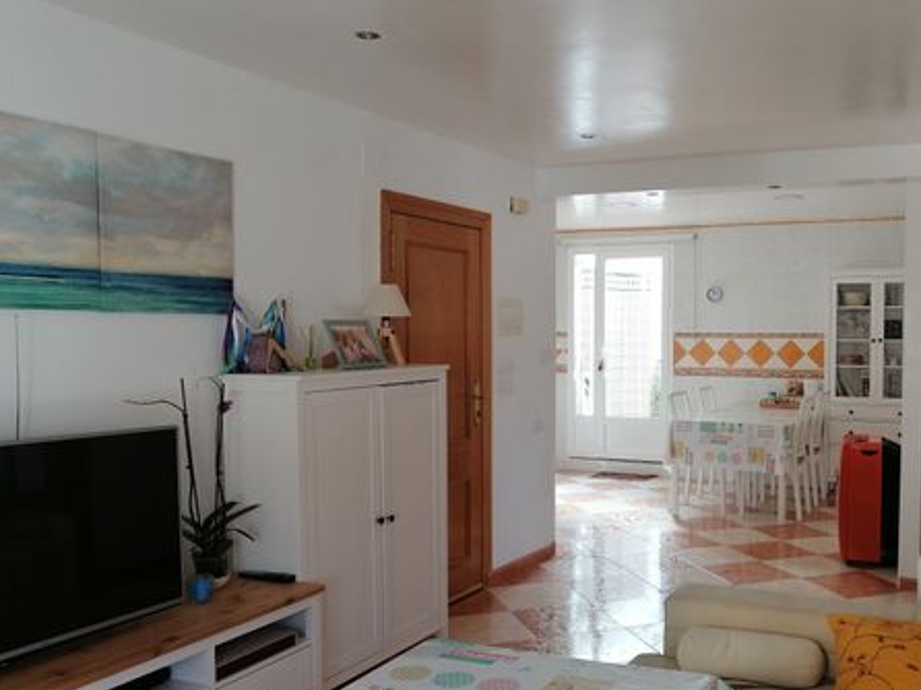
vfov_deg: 40.6
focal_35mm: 35
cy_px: 376
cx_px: 601
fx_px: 931
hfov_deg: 51.8
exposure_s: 1/100
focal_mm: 3.95
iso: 100
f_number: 1.8
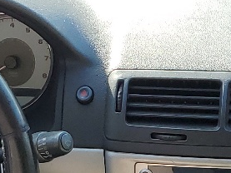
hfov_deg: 13.1
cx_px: 166
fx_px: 1001
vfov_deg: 8.8
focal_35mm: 150
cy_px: 436
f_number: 1.5
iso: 50
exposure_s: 1/370
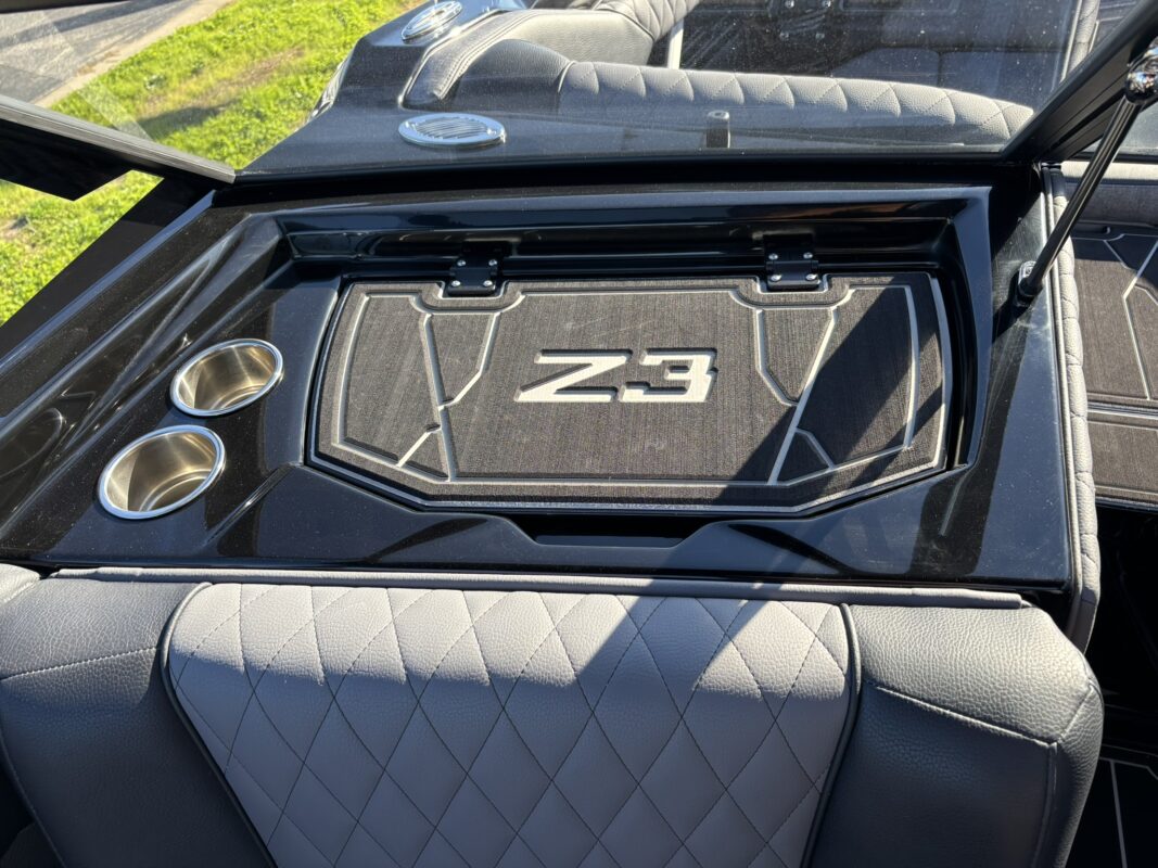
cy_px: 434
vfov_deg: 53.1
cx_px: 579
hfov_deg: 67.3
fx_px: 870
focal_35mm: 26
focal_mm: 5.96
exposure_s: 1/347
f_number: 1.6
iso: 50
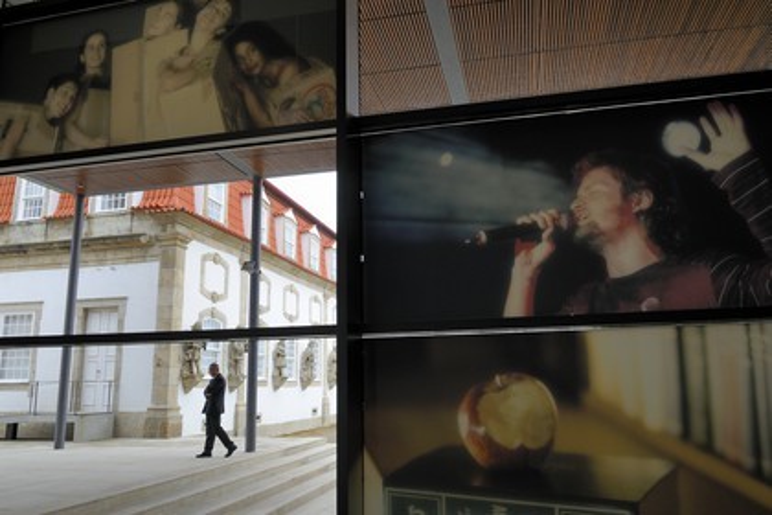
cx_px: 386
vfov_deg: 46.4
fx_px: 600
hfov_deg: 65.5
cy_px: 258
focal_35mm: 28
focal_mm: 28
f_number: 7.1
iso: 400
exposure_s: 1/125
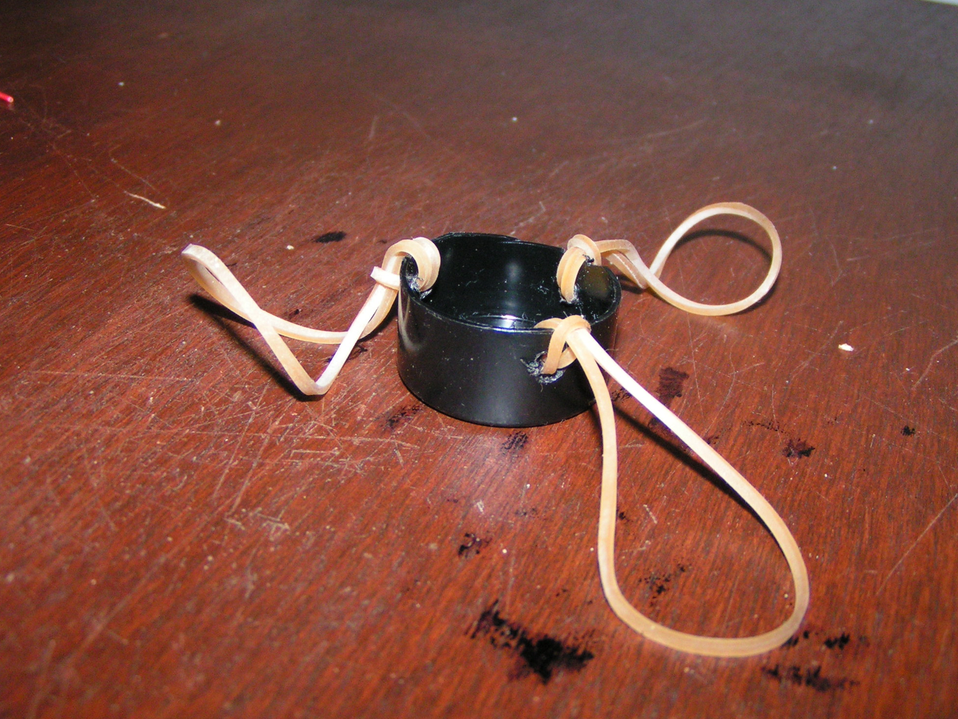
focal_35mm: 45
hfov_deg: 42.1
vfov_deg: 32.2
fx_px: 1245
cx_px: 479
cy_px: 350
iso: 200
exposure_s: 1/50
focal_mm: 6.6
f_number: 2.8
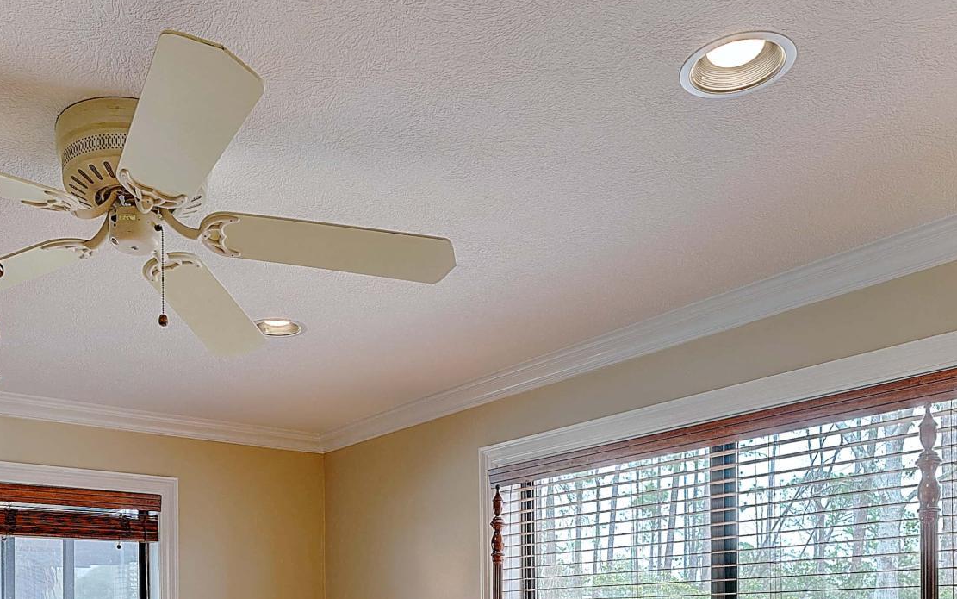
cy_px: 618
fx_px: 861
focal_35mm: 33
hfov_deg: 57.9
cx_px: 404
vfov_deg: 34.4
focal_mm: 12
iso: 100
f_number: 5.6
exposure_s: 1/20
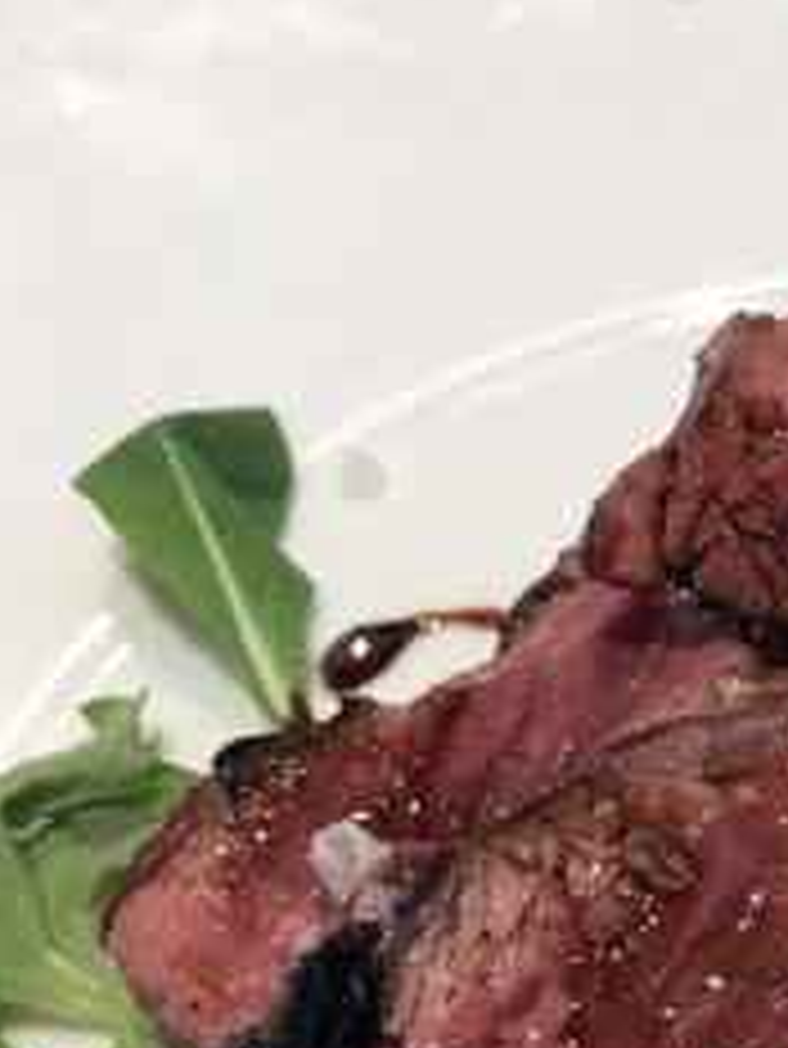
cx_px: 923
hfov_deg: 19.4
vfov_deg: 26.4
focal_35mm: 72
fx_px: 2183
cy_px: 877
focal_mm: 3.99
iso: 32
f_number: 1.8
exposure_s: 1/33
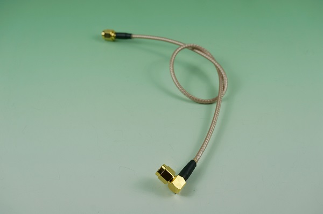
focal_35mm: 45
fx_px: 403
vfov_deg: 29.8
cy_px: 107
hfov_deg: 43.7
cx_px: 162
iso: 100
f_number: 8
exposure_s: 1/125
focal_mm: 30
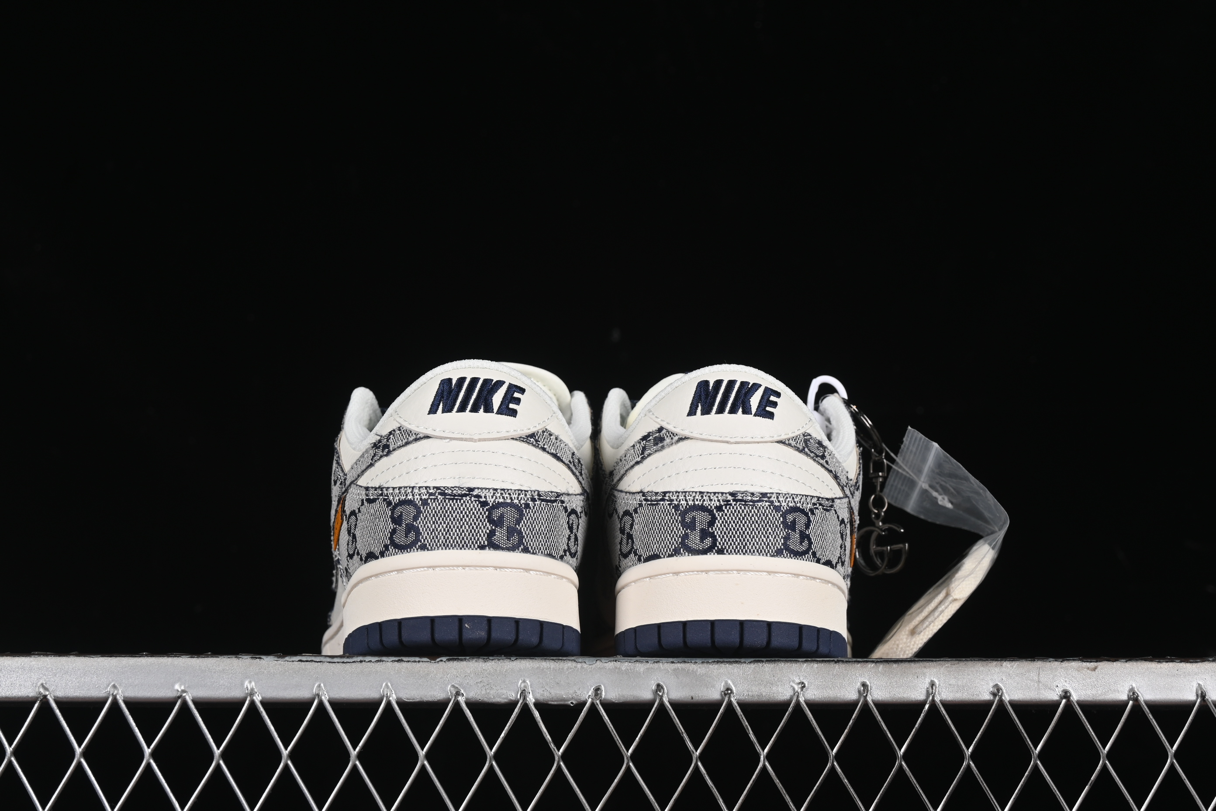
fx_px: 2533
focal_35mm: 75
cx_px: 608
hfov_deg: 27.0
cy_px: 406
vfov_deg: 18.2
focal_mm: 50
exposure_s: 1/80
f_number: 8
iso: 160
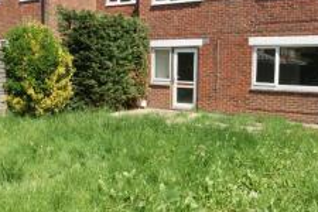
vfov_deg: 35.0
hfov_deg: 50.7
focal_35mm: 38
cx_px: 164
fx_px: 336
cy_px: 98
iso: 100
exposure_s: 1/125
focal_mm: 12
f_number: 10
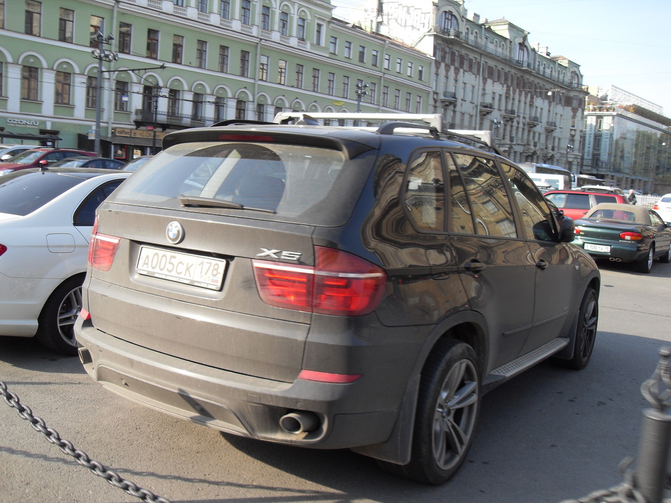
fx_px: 678
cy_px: 252
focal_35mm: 35
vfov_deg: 40.7
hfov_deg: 52.6
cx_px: 336
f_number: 7
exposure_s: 1/60
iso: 80
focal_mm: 6.3
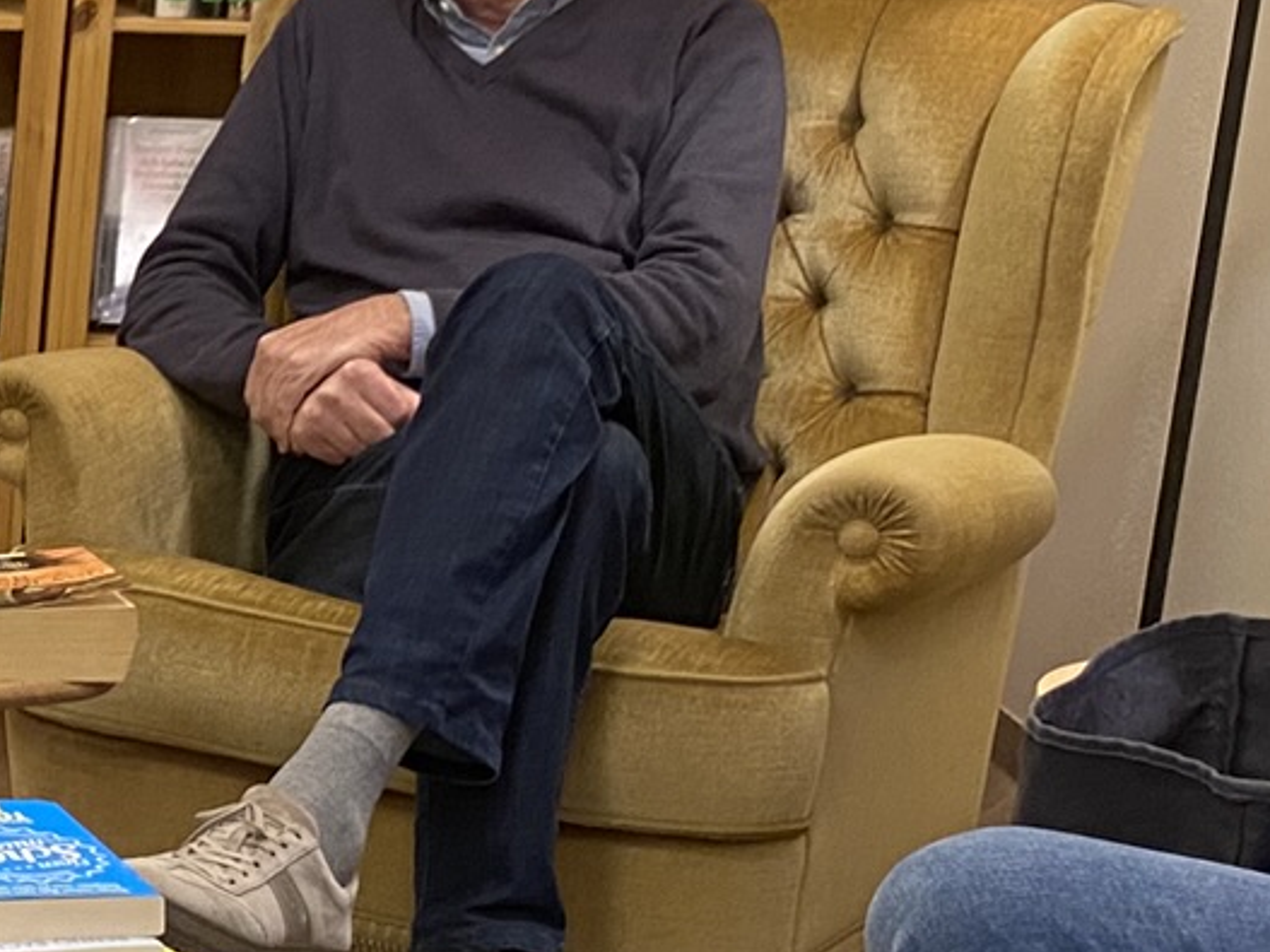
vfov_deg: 14.5
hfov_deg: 17.5
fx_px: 3705
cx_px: -631
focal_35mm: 101
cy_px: 865
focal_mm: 4.25
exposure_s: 1/50
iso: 200
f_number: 1.8
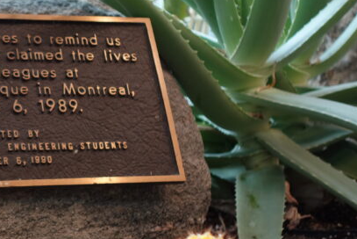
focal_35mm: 81
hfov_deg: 23.5
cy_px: 112
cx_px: -38
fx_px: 804
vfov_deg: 16.9
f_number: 2.5
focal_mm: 12.32
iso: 200
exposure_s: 1/40
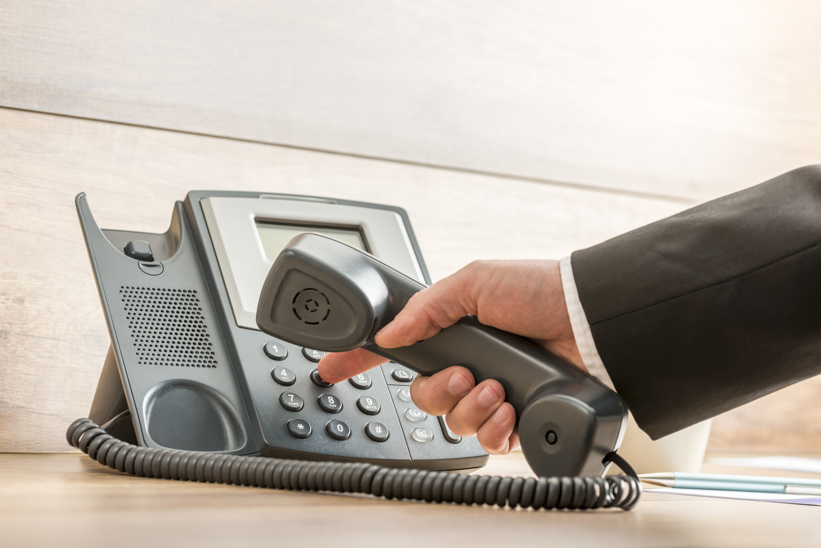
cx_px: 410
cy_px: 274
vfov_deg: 13.1
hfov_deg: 19.4
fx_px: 2395
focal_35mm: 105
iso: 100
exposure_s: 1/160
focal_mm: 105
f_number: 7.1
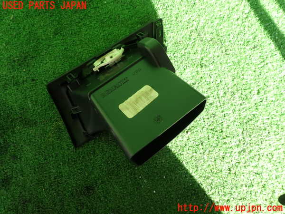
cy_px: 107
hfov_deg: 69.4
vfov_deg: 54.9
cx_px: 142
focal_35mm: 25
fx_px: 206
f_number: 2.8
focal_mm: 4.5
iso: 100
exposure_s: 1/125
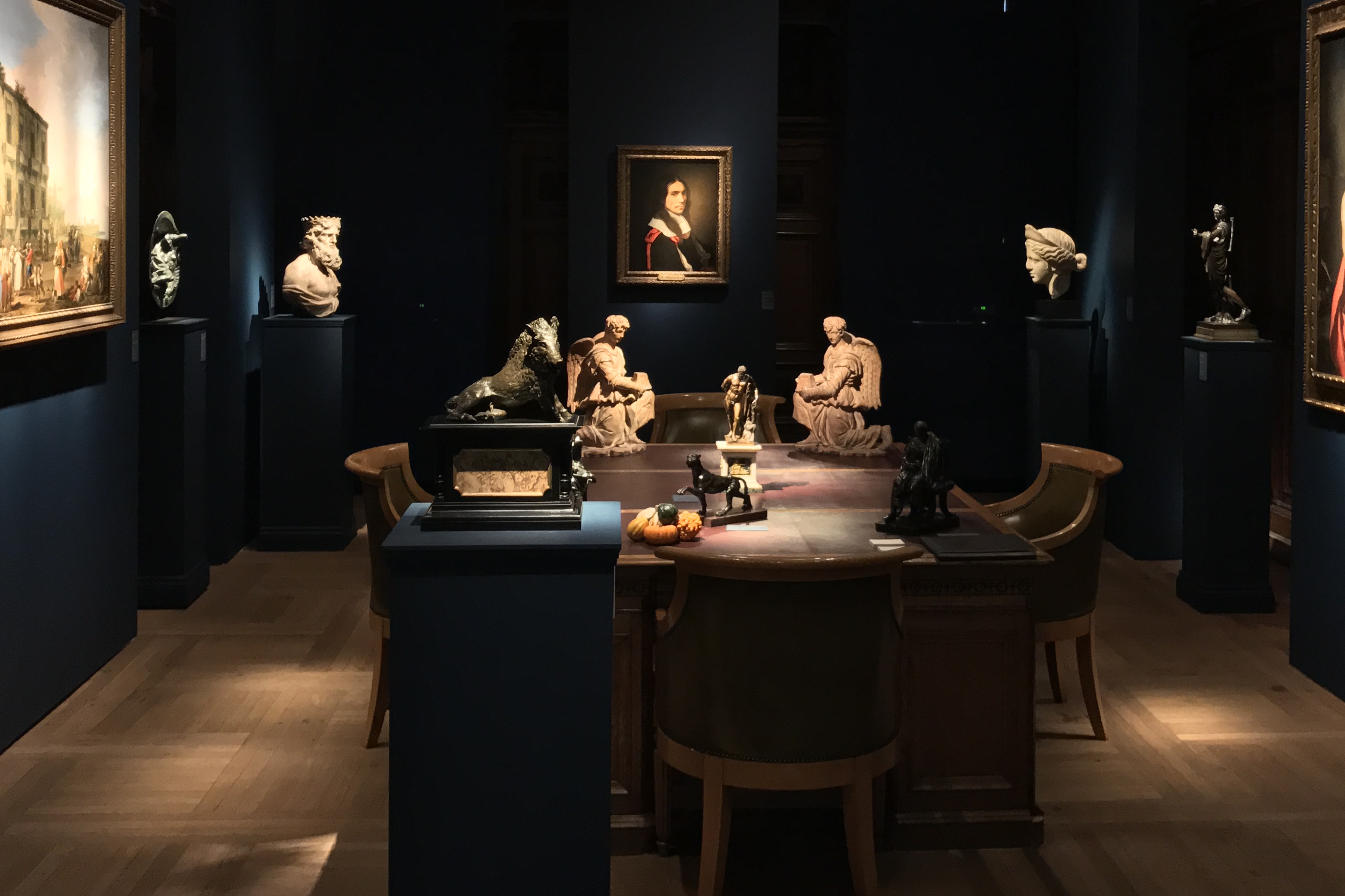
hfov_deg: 47.4
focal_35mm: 41
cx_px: 717
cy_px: 289
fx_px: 1532
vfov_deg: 32.3
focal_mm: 3.99
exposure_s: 1/24
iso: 160
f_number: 1.8
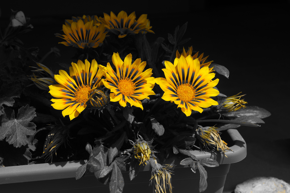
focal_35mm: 52
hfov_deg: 37.9
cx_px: 145
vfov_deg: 25.7
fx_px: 423
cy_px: 96
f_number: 9
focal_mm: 35
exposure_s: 1/400
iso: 100
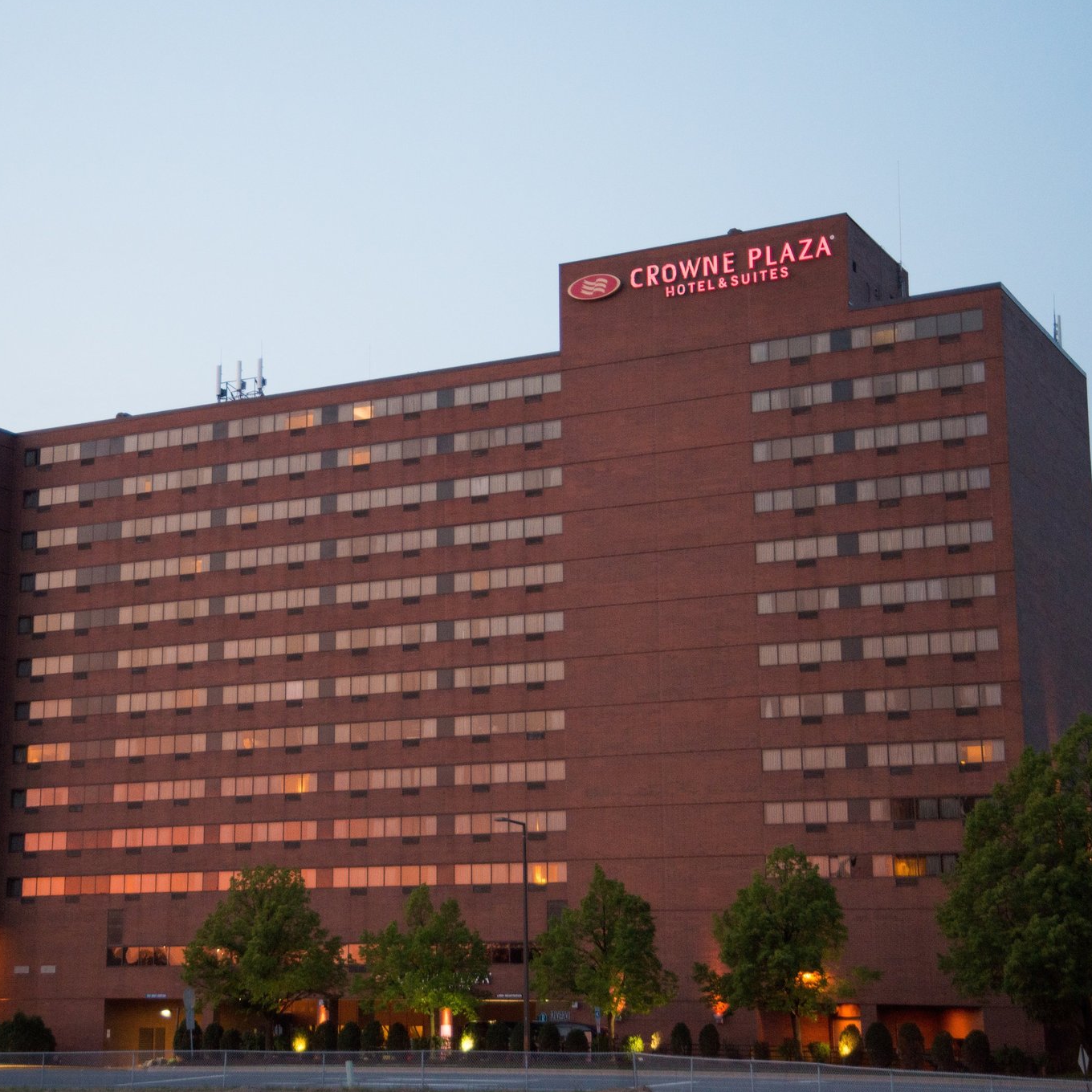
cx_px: 389
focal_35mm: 64
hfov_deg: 26.8
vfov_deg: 26.9
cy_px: 545
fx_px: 2284
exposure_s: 1/60
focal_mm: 50
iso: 2500
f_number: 4.8
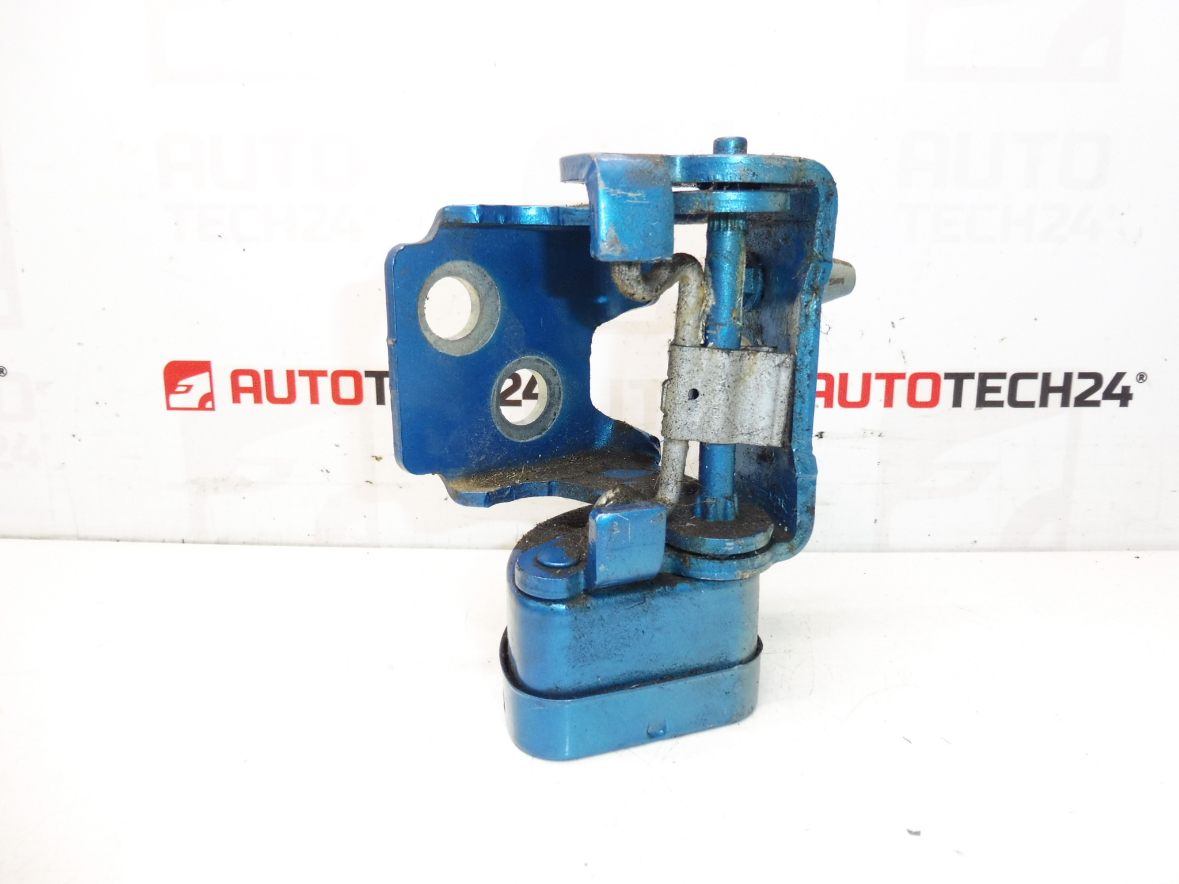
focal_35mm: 24
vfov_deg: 56.8
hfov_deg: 71.6
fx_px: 817
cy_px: 442
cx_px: 590
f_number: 3.5
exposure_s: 1/80
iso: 200
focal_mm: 4.3
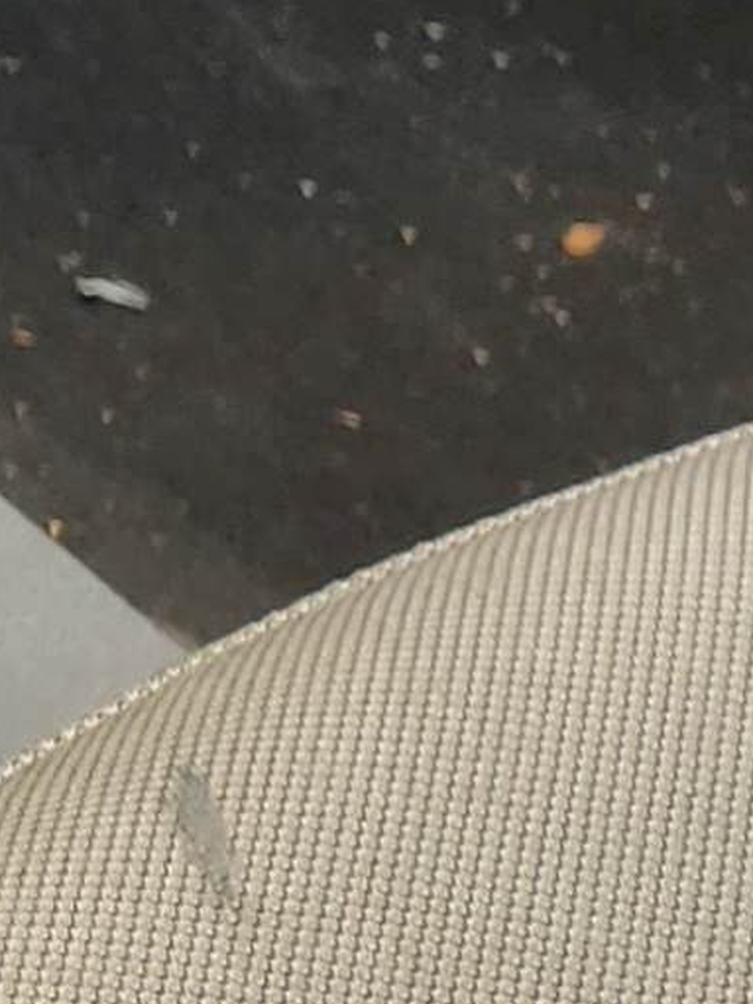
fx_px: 5223
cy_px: -1757
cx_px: -2102
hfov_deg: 6.7
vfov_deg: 9.3
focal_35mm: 180
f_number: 1.8
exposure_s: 1/180
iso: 50
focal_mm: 5.4
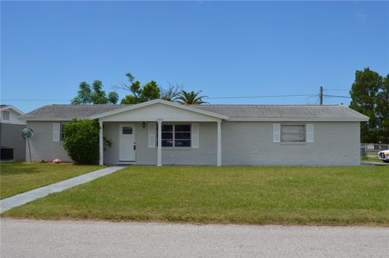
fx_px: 388
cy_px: 129
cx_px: 194
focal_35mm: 36
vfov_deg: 36.7
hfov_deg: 53.2
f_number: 8
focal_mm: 24
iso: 100
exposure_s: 1/250
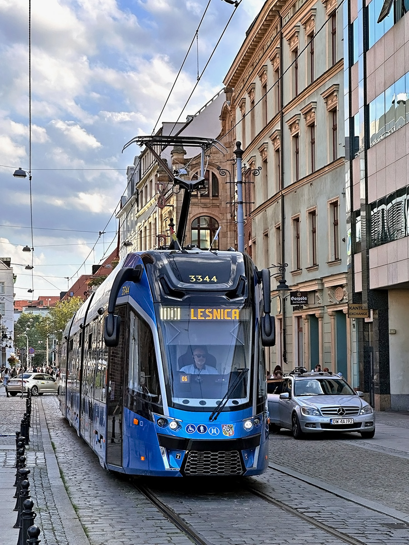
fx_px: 1213
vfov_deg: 25.3
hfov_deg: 19.1
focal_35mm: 77
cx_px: 204
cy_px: 272
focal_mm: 9
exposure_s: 1/331
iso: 32
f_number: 2.8
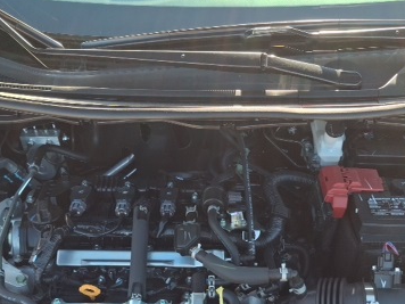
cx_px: 216
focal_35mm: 45
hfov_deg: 42.1
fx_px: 526
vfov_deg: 31.1
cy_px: 257
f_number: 1.8
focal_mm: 4.69
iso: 30
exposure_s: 1/192
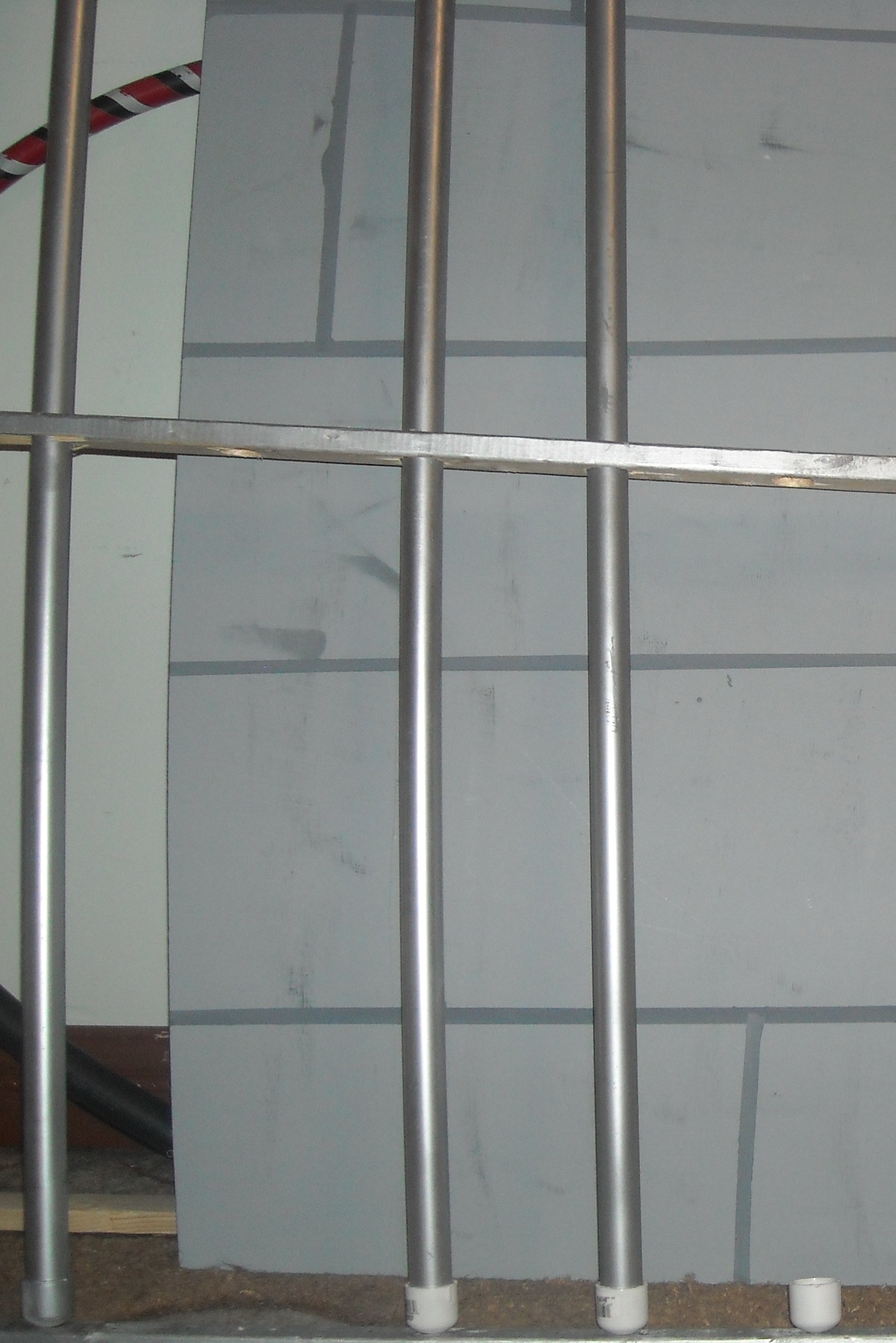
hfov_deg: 26.6
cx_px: 796
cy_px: 667
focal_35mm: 49
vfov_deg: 40.3
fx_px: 1829
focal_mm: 5.7
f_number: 2.8
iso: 200
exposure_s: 1/60
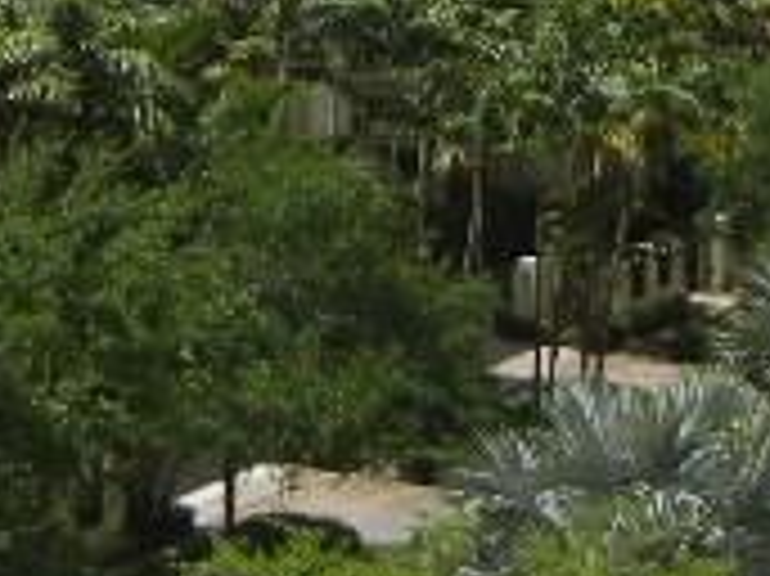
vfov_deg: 8.0
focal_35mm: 180
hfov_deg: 10.9
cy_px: -369
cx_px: 32
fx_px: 4001
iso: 160
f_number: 7
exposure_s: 1/641
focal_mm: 5.4
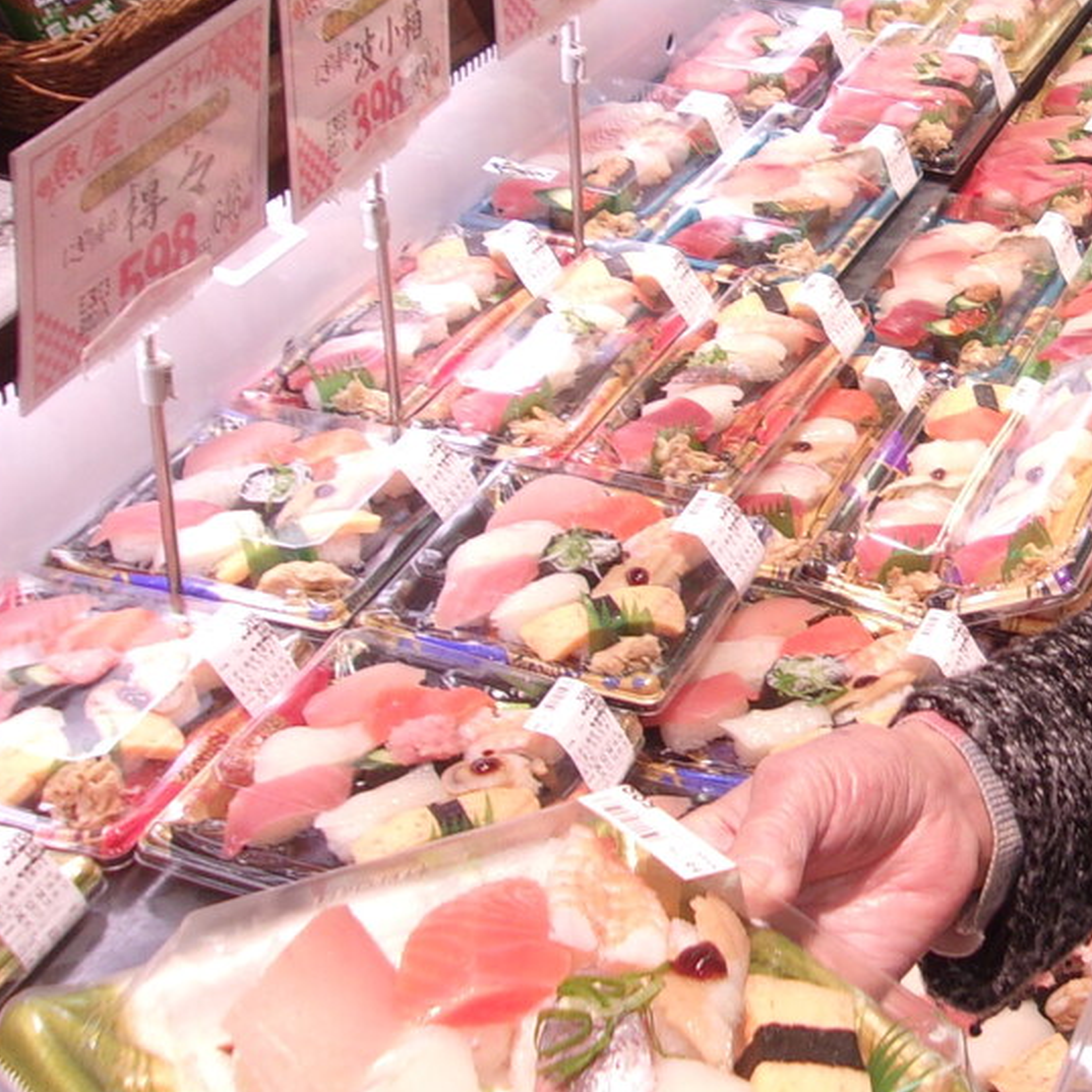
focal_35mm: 64
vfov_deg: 26.7
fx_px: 2284
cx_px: 1238
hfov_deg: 24.8
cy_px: 325
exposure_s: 1/50
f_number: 3
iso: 80
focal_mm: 4.9
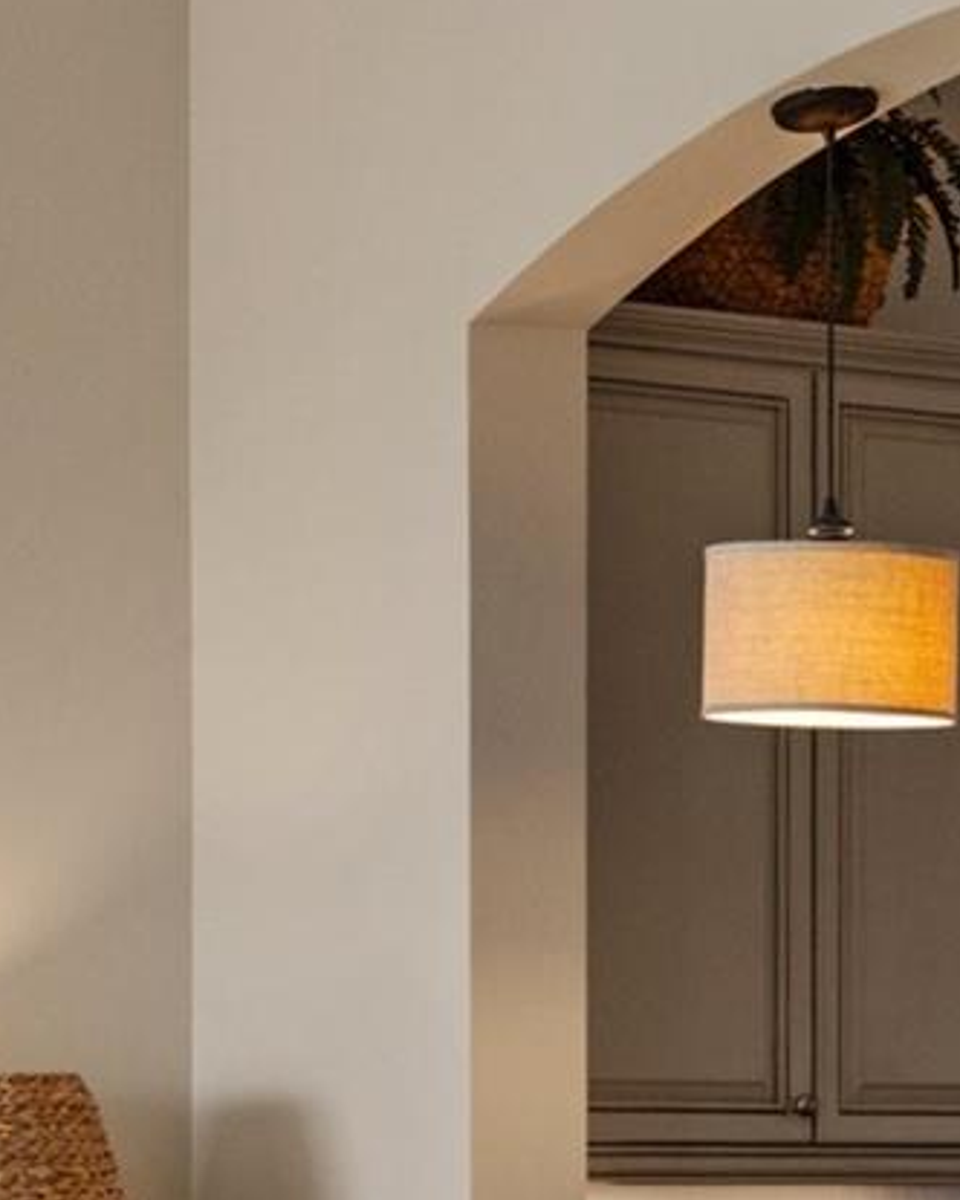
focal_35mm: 184
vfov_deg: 10.4
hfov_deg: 8.3
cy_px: 1387
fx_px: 6518
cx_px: 1122
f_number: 2.8
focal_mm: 50.7
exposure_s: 1/500
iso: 1250
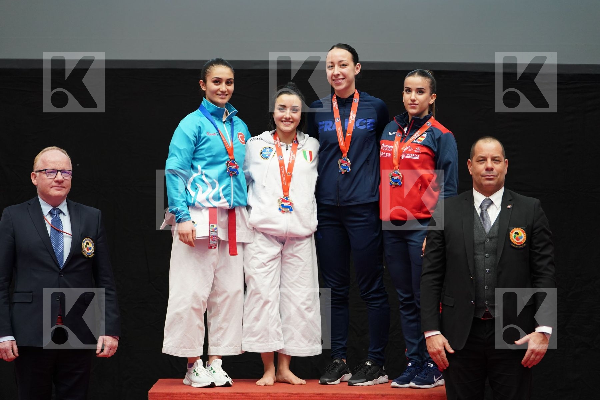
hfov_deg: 19.6
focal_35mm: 104
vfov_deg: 13.2
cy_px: 200
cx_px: 300
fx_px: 1733
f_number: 2.8
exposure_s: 1/320
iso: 1600
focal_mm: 104
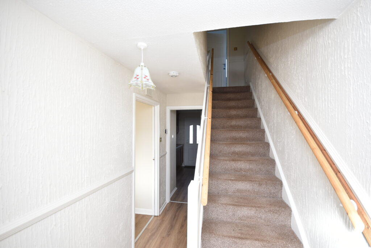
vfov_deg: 77.3
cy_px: 124
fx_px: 155
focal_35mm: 15
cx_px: 186
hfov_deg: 100.4
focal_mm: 10
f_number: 5.6
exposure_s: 1/125
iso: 400
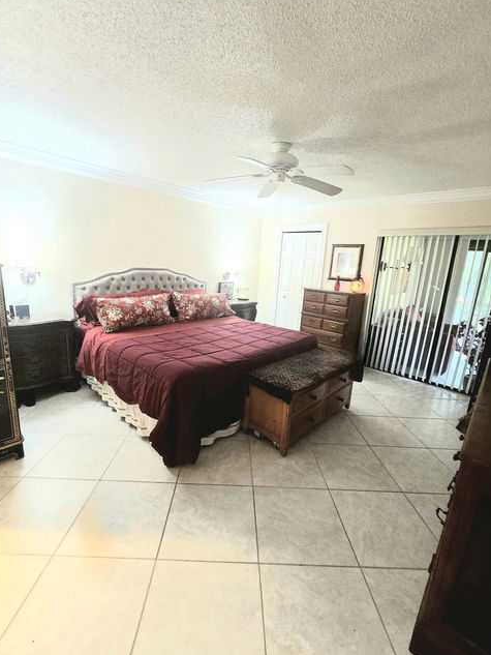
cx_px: 241
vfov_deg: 102.0
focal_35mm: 14
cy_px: 323
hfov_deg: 85.7
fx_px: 265
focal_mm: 2.2
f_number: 2.2
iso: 400
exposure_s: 1/60.2
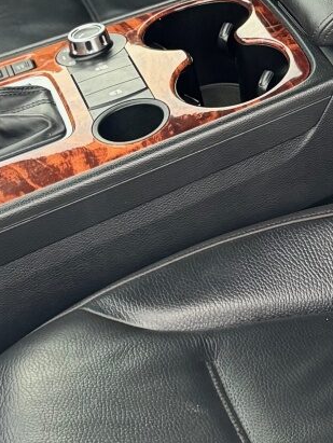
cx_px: 547
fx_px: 1434
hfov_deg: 12.4
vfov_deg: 16.9
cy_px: -56
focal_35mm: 112
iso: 400
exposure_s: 1/60
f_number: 1.78
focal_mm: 6.76
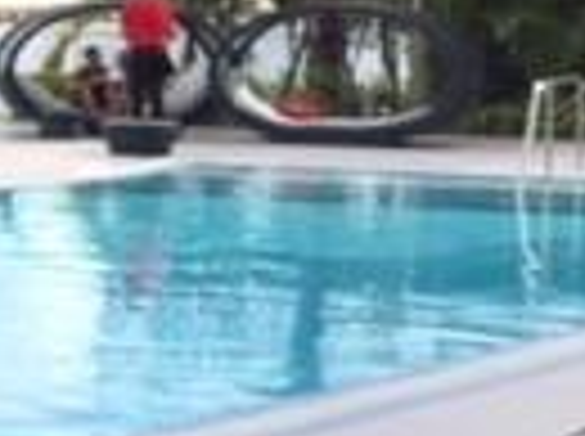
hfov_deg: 12.9
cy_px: 198
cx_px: -378
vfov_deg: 10.3
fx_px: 2412
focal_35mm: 143
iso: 32
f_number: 2.2
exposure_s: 1/494
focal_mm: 4.15
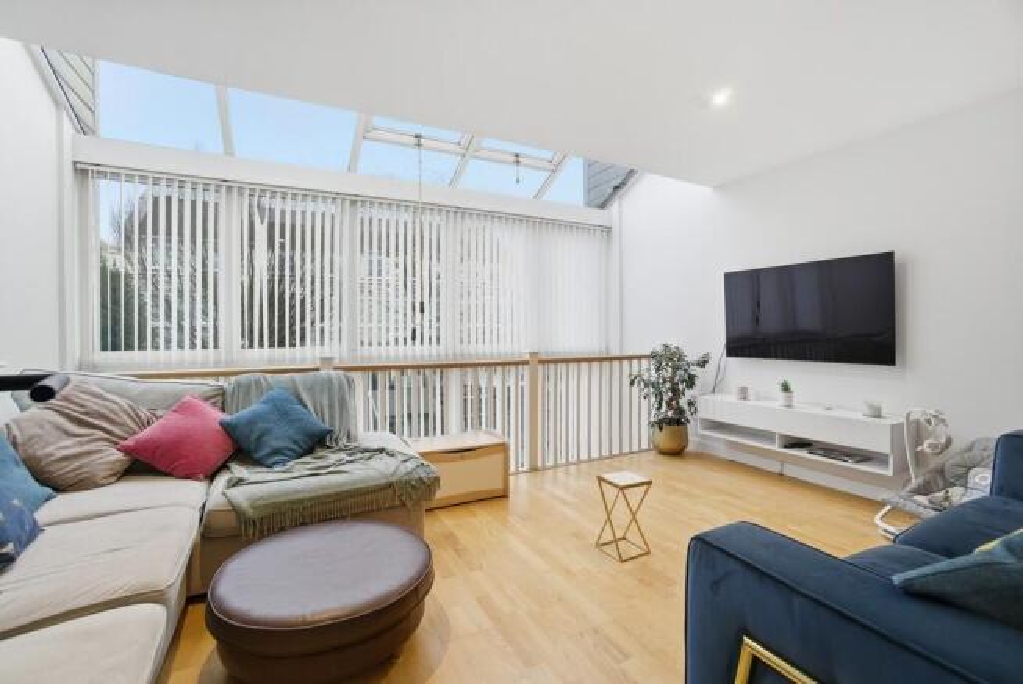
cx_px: 512
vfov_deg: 77.4
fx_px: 427
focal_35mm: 15
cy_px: 342
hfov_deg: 100.4
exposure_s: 1/160
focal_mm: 10
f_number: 4
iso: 100
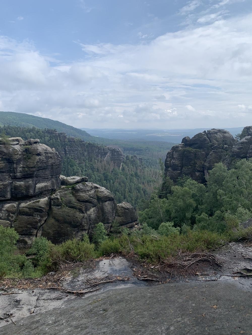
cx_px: 126
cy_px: 168
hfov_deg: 53.1
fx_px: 252
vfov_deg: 67.3
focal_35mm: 26
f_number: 1.8
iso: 25
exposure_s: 1/2833
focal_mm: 4.25
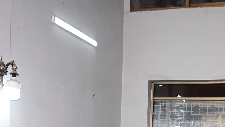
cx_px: 155
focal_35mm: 64
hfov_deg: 32.5
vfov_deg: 17.5
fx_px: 382
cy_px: 169
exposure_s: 1/200
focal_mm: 18
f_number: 3.5
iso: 500
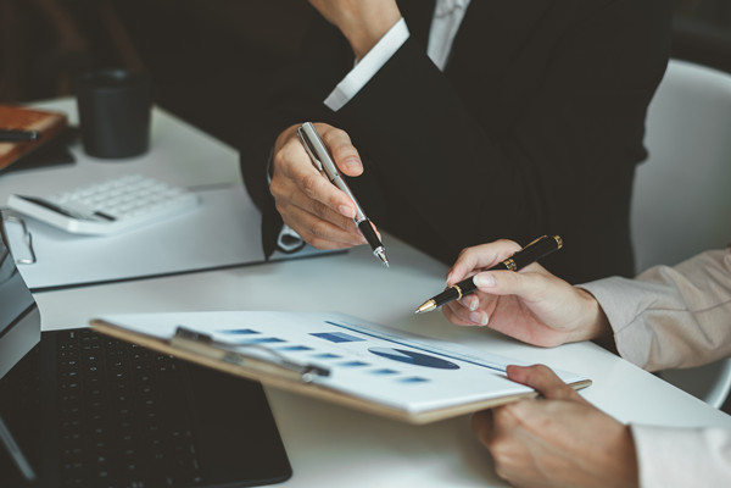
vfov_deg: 25.5
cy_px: 244
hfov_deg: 37.5
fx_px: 1076
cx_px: 366
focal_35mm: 53
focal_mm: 35
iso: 320
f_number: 2
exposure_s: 1/640
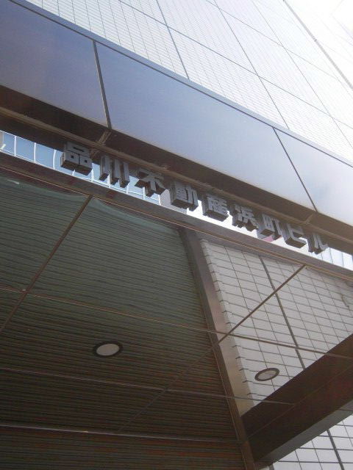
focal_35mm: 41
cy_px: 235
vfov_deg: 45.8
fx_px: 557
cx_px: 176
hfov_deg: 35.1
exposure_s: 1/125
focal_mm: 7.3
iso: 400
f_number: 3.2
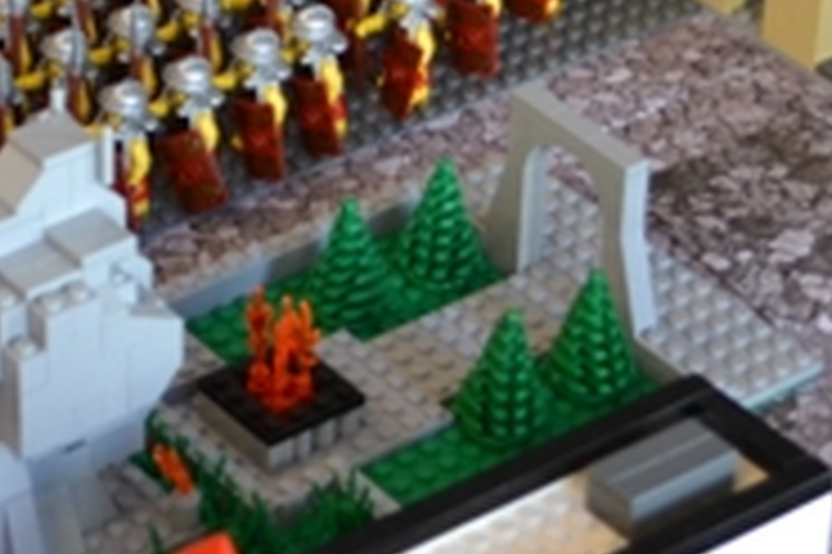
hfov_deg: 12.9
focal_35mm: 156
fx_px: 3602
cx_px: -103
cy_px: 196
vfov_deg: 8.8
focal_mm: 24
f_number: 4
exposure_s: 1/40
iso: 400
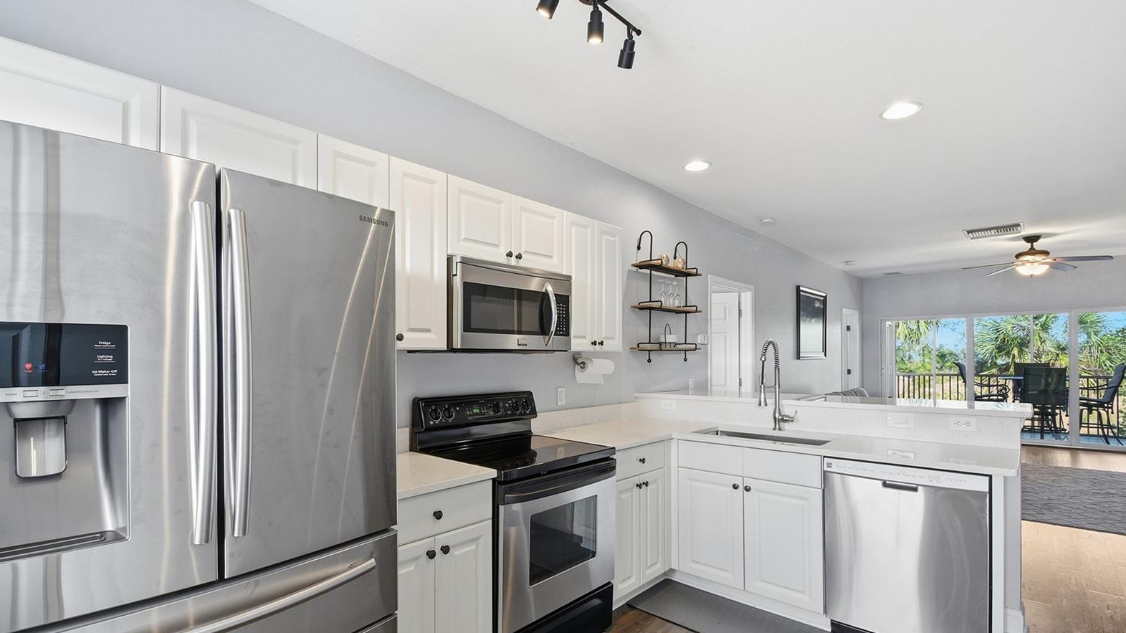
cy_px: 349
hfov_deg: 99.4
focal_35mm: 16
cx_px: 565
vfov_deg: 66.9
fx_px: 478
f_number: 8
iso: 200
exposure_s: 1/25
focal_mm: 10
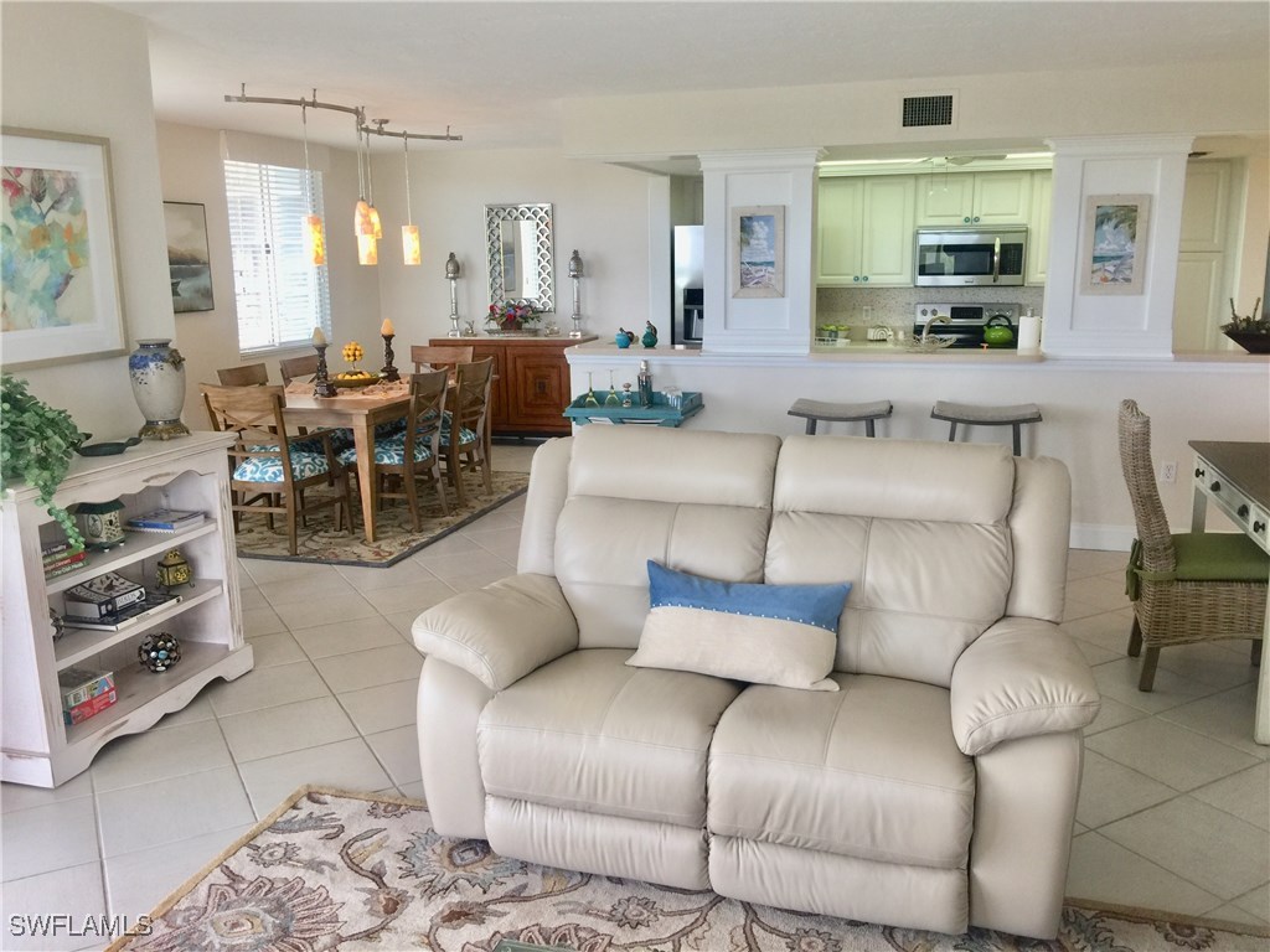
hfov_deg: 61.7
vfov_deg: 48.2
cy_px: 476
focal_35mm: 29
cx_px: 635
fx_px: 1064
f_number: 2.2
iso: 32
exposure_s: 1/30
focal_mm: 4.15
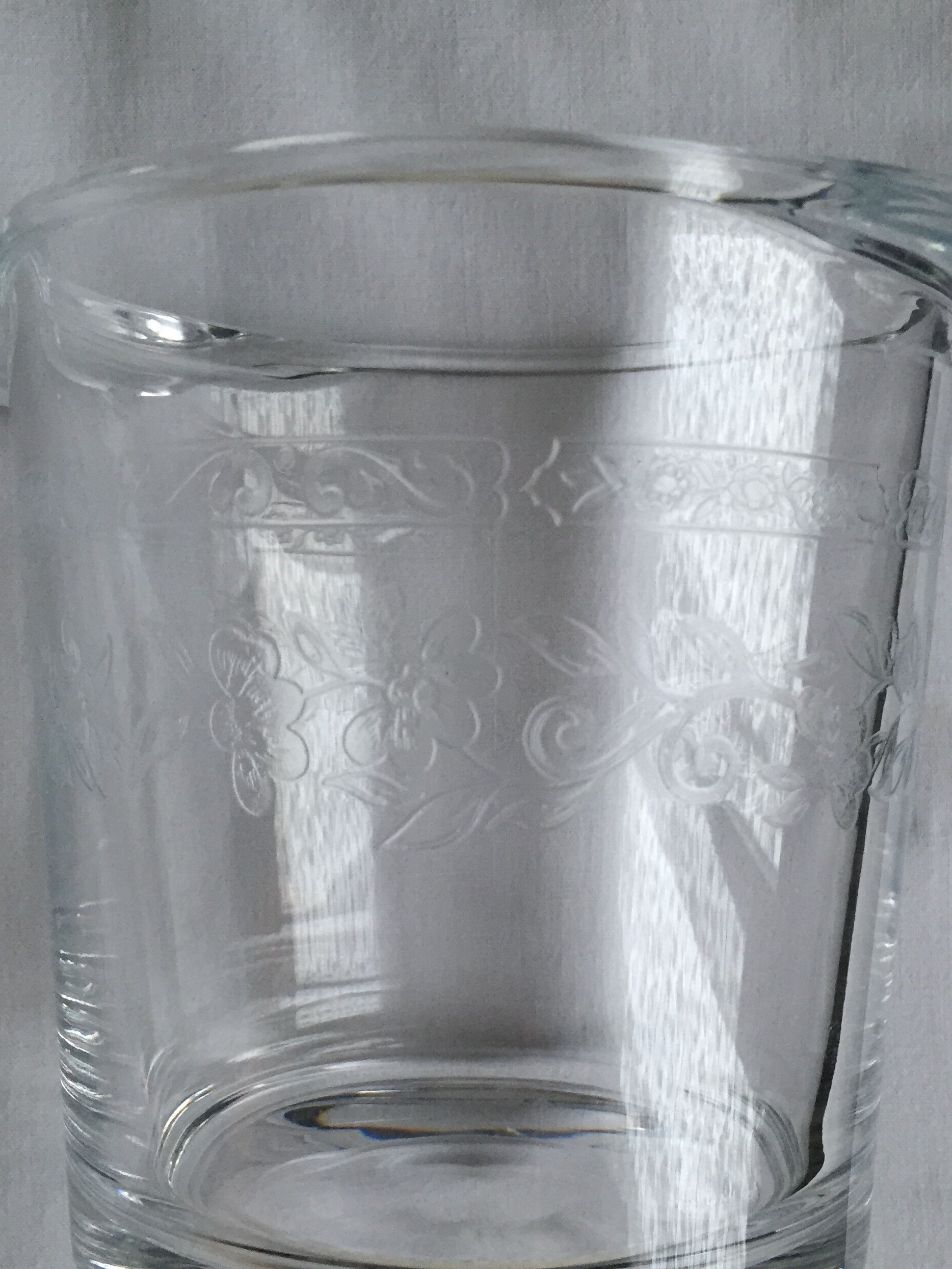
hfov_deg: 37.7
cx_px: 483
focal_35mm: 38
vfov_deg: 48.9
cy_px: 707
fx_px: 1394
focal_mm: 4.15
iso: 80
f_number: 2.2
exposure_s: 1/30
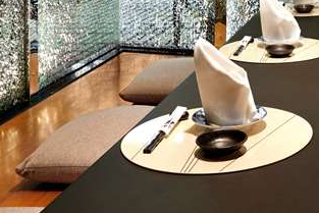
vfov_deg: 18.5
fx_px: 594
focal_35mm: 67
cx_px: 363
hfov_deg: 27.2
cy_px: -83
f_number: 5.6
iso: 100
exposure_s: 1/6
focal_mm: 14
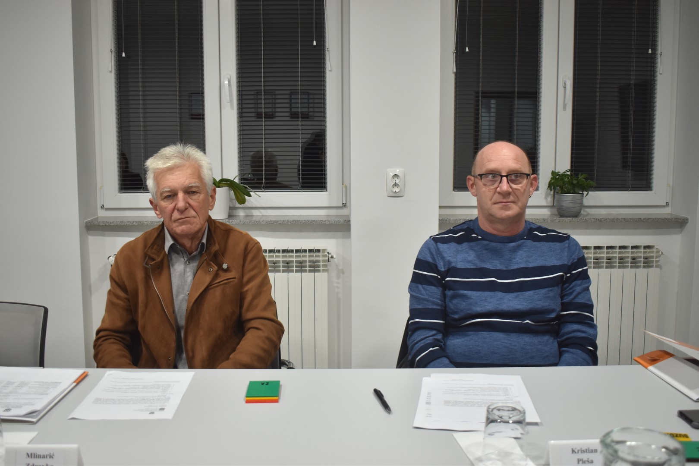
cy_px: 233
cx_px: 350
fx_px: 670
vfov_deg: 38.4
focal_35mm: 34
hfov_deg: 55.1
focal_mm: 23
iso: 450
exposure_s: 1/100
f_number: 4.5
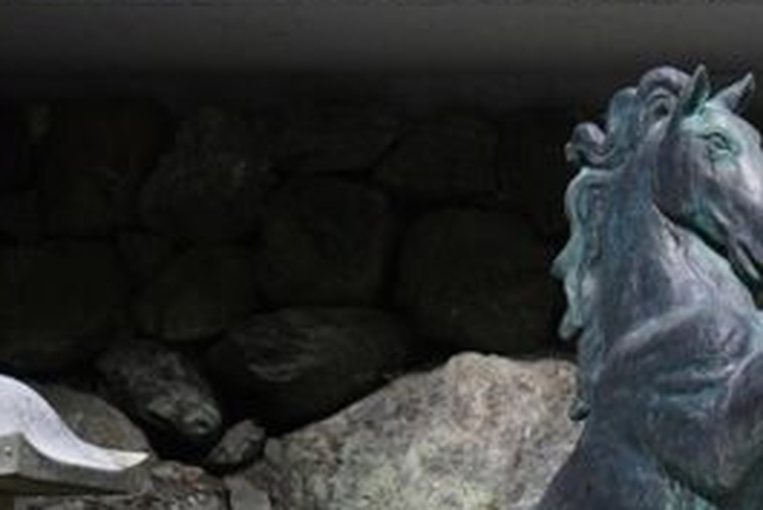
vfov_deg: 8.4
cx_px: 1120
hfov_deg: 12.1
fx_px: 3435
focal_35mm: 162
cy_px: 550
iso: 320
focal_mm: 42
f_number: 5
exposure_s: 1/320
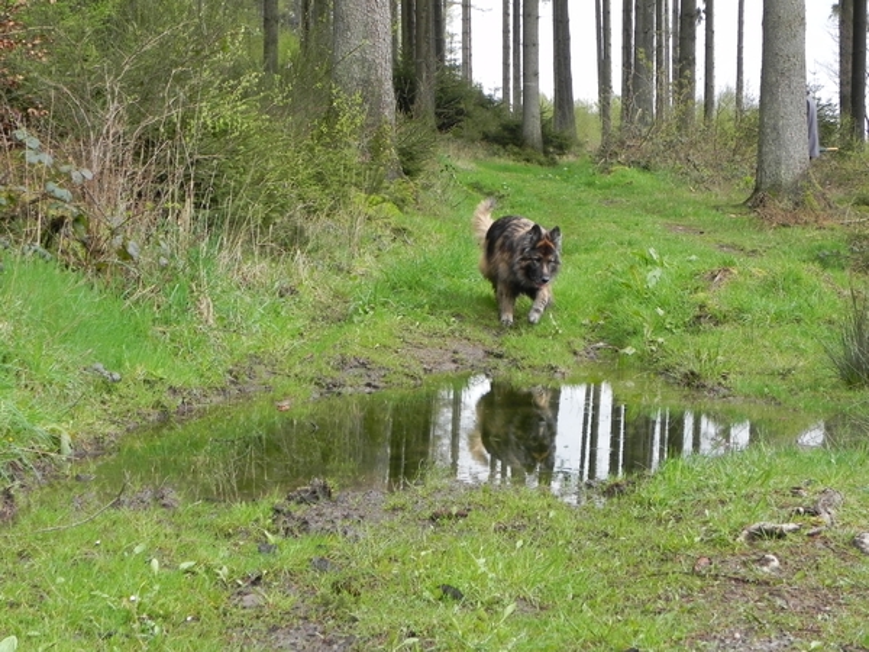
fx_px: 2134
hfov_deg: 23.0
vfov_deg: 17.4
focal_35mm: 85
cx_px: 434
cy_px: 326
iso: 160
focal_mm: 15.1
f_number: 4
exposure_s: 1/96.8
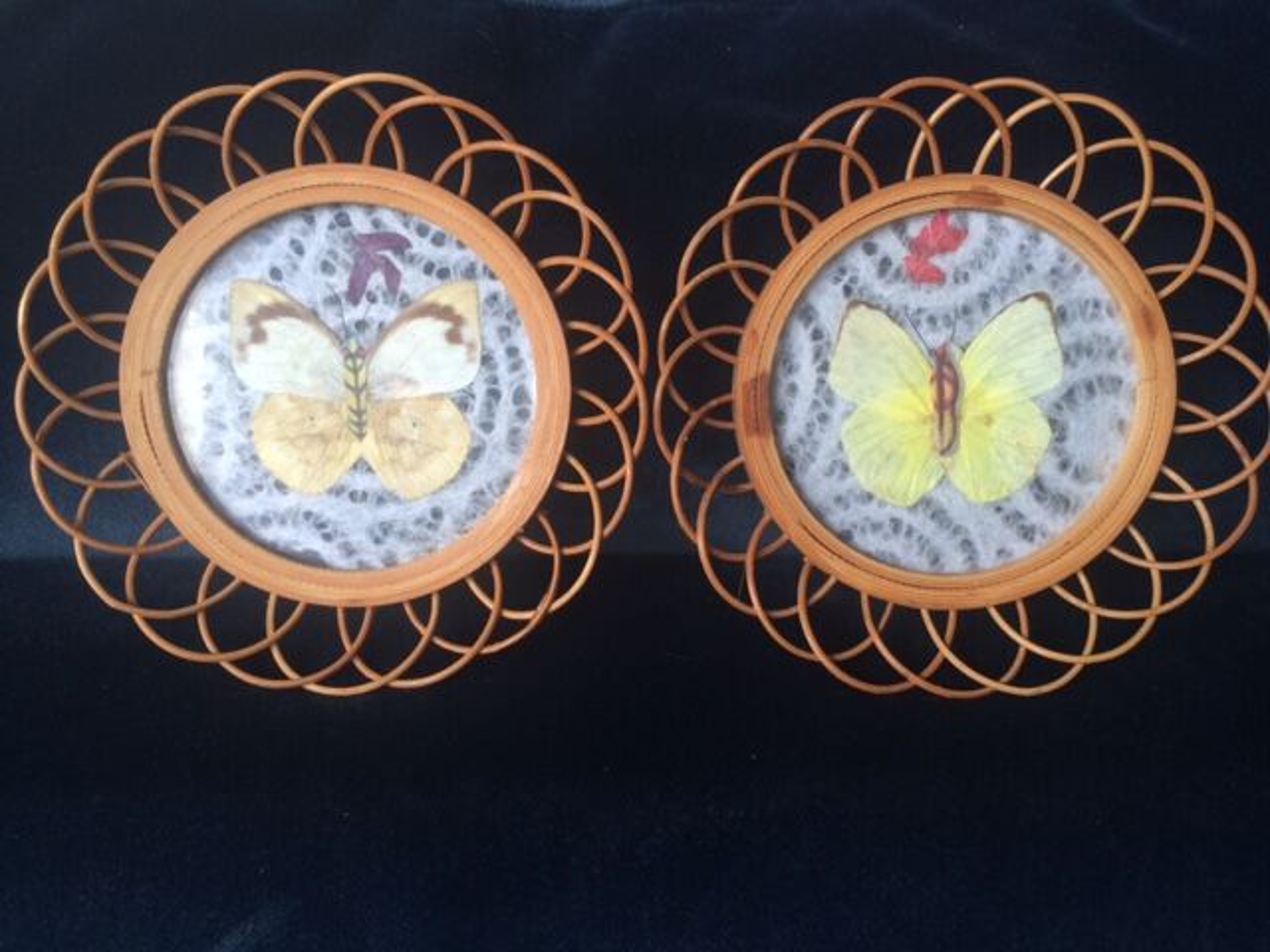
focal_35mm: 29
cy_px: 476
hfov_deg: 61.7
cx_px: 635
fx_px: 1064
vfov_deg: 48.2
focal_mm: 4.15
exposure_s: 1/50
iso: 50
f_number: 2.2
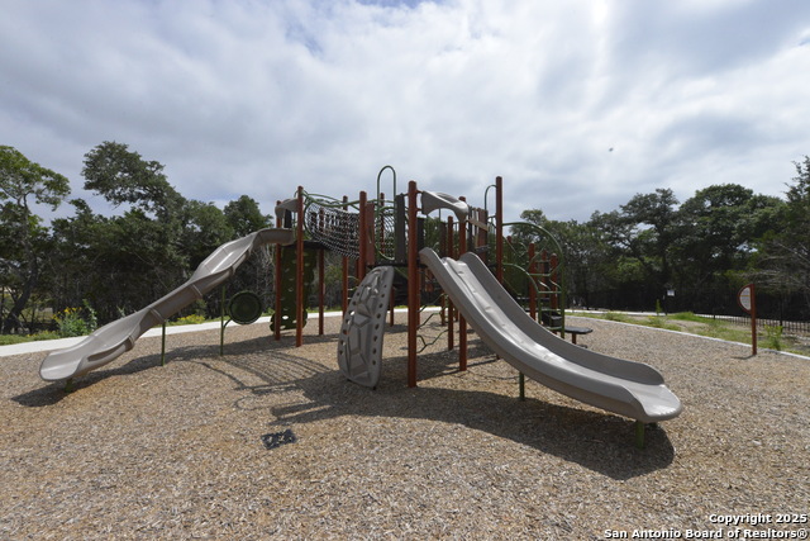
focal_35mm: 14
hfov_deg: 104.2
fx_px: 315
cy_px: 270
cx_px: 405
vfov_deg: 81.2
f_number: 16
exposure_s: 1/6400
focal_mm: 14
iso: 6400
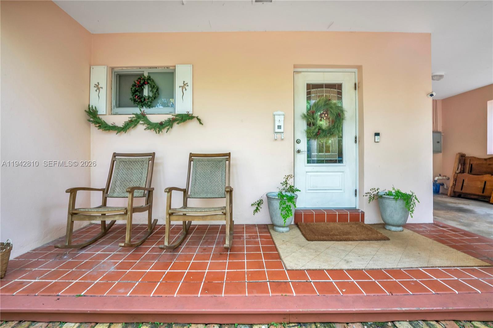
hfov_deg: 104.3
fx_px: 192
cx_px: 246
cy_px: 164
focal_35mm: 14
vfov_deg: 81.2
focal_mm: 14
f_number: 4
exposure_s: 1/160
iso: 640
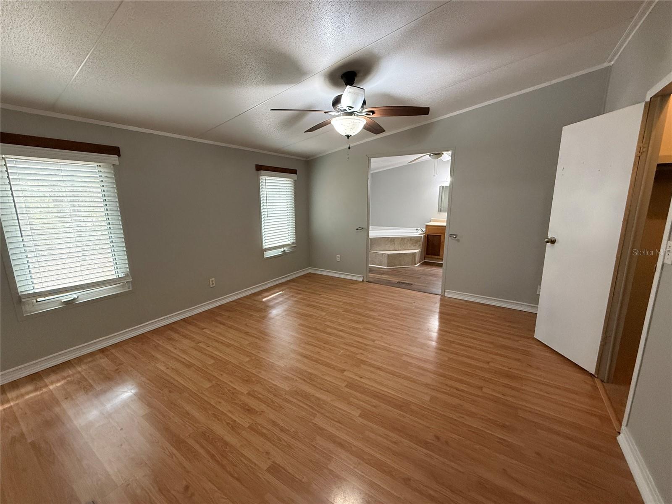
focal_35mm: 14
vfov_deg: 85.7
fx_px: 272
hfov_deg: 102.1
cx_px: 336
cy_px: 252
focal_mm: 2.22
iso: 500
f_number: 2.2
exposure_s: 1/60
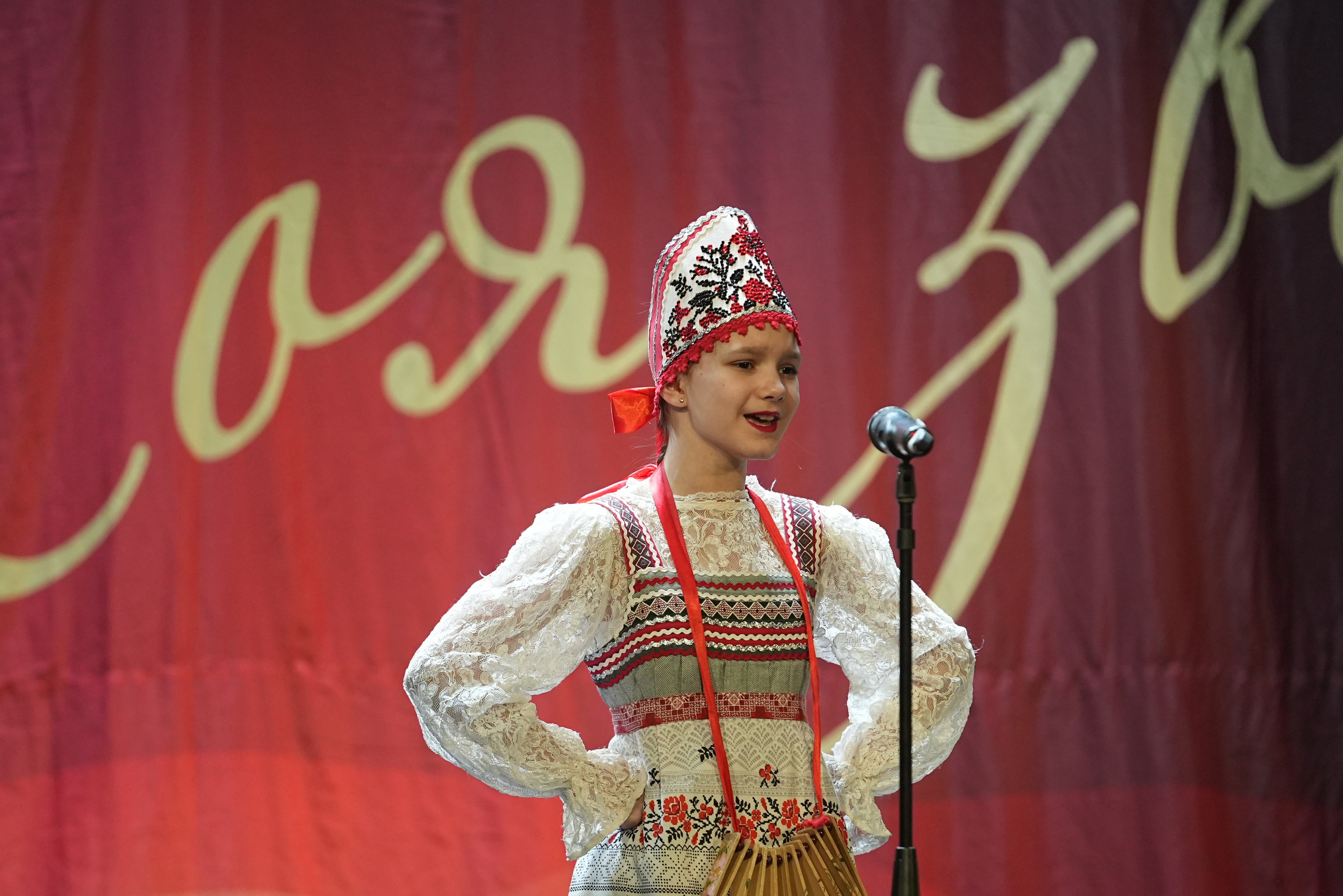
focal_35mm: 300
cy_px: 448
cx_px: 672
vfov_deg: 4.6
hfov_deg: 6.9
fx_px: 11191
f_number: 2.8
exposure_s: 1/400
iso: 2000
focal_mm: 200
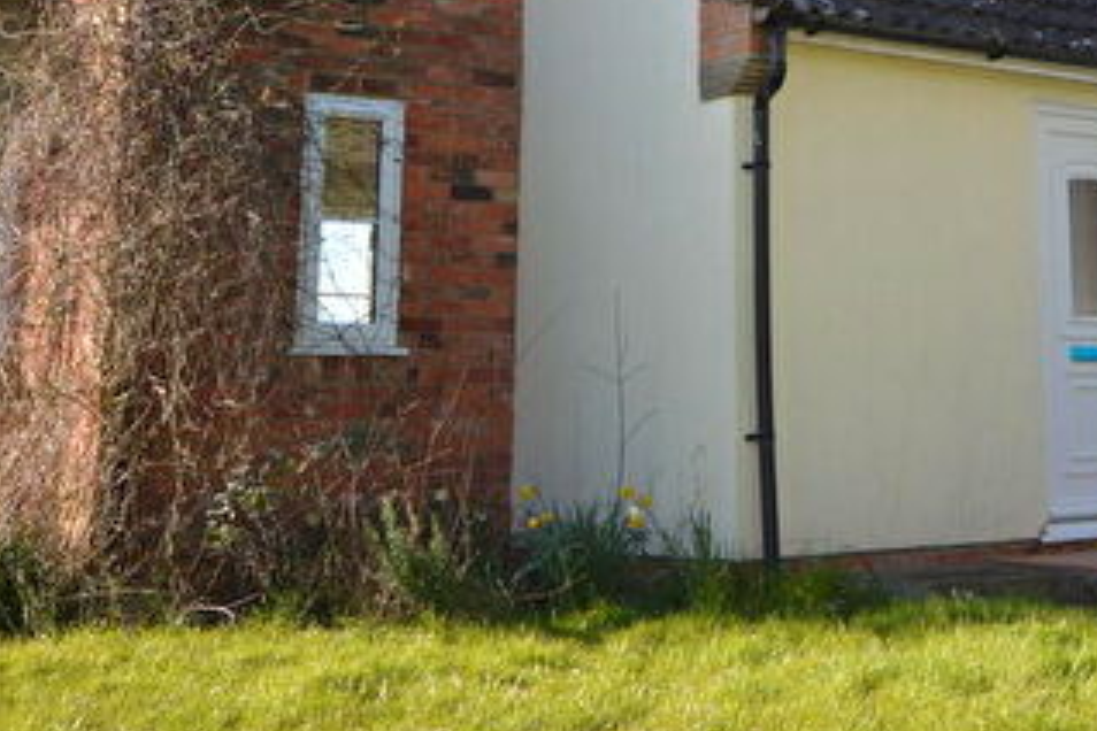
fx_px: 2011
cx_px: 921
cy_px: -21
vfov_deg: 19.9
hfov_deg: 29.6
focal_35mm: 66
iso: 125
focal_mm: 20
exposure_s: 1/125
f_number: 5.6
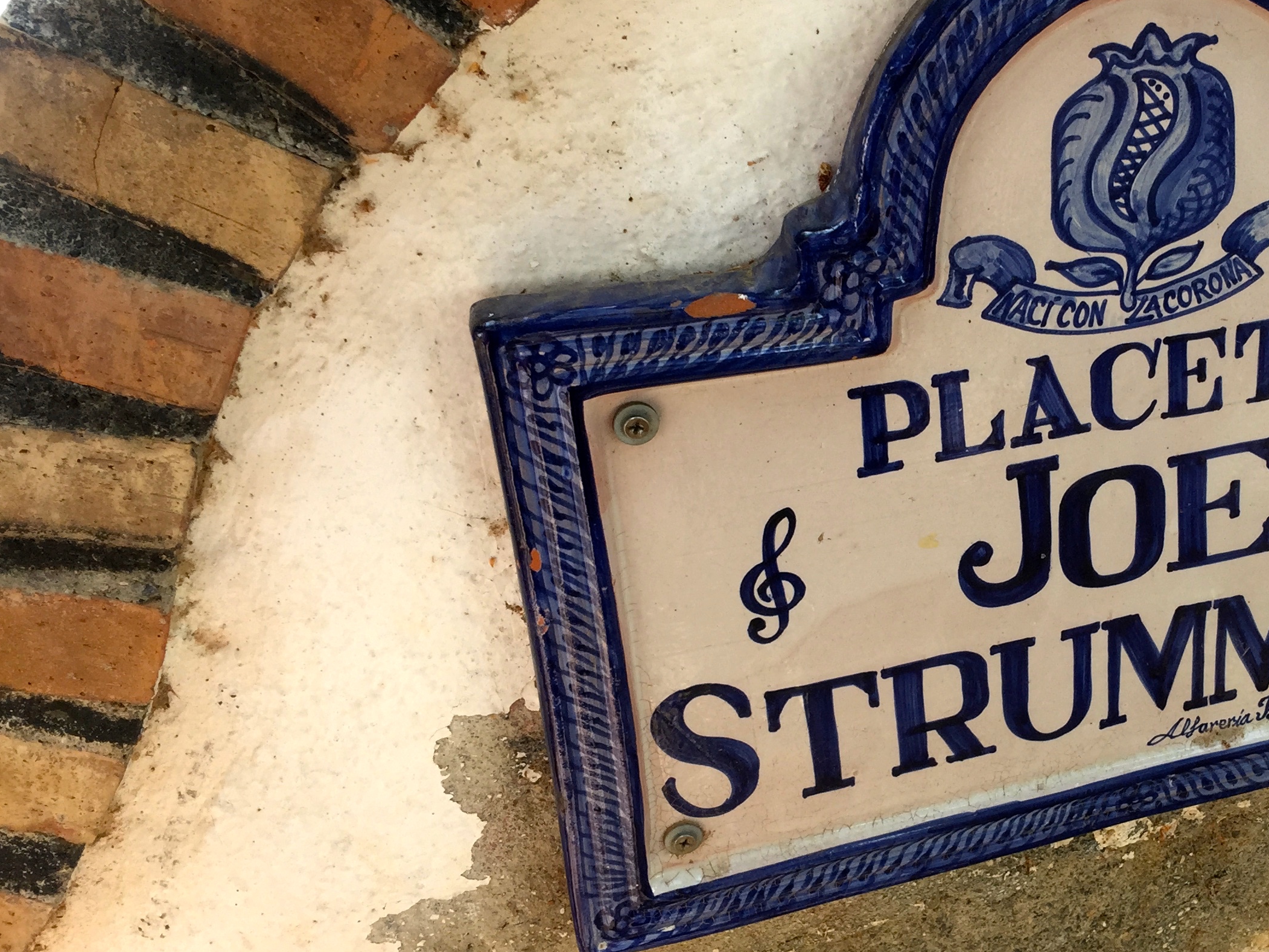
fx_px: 1650
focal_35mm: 45
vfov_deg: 32.2
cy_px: 504
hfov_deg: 40.7
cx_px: 972
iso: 32
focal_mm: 4.15
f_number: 2.2
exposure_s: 1/169
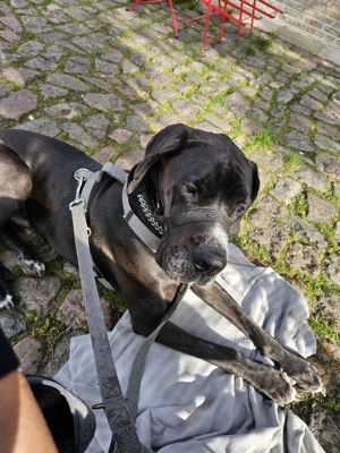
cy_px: 226
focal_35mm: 23
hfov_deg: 58.9
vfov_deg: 73.9
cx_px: 170
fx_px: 301
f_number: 1.7
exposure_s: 1/179
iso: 10
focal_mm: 6.3
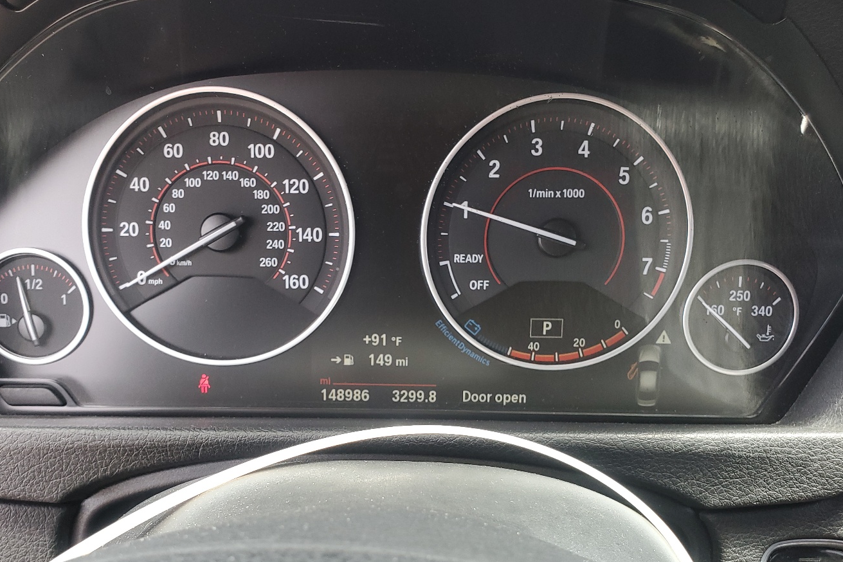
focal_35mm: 33
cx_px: 377
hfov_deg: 57.1
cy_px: 374
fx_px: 773
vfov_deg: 39.5
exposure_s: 1/120
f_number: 1.5
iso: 83
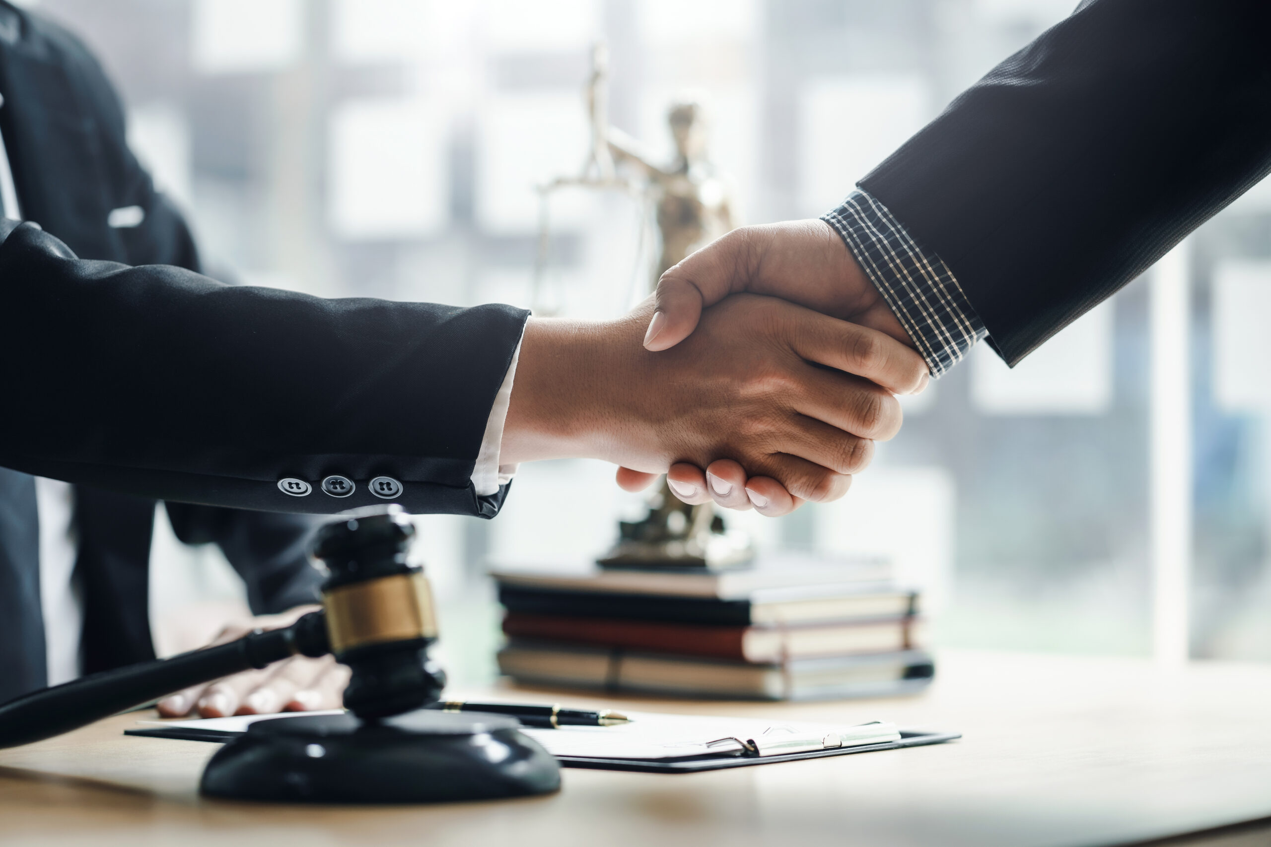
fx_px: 3001
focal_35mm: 85
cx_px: 636
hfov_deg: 23.9
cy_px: 424
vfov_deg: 16.1
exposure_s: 1/250
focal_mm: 85
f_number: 2.8
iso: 200
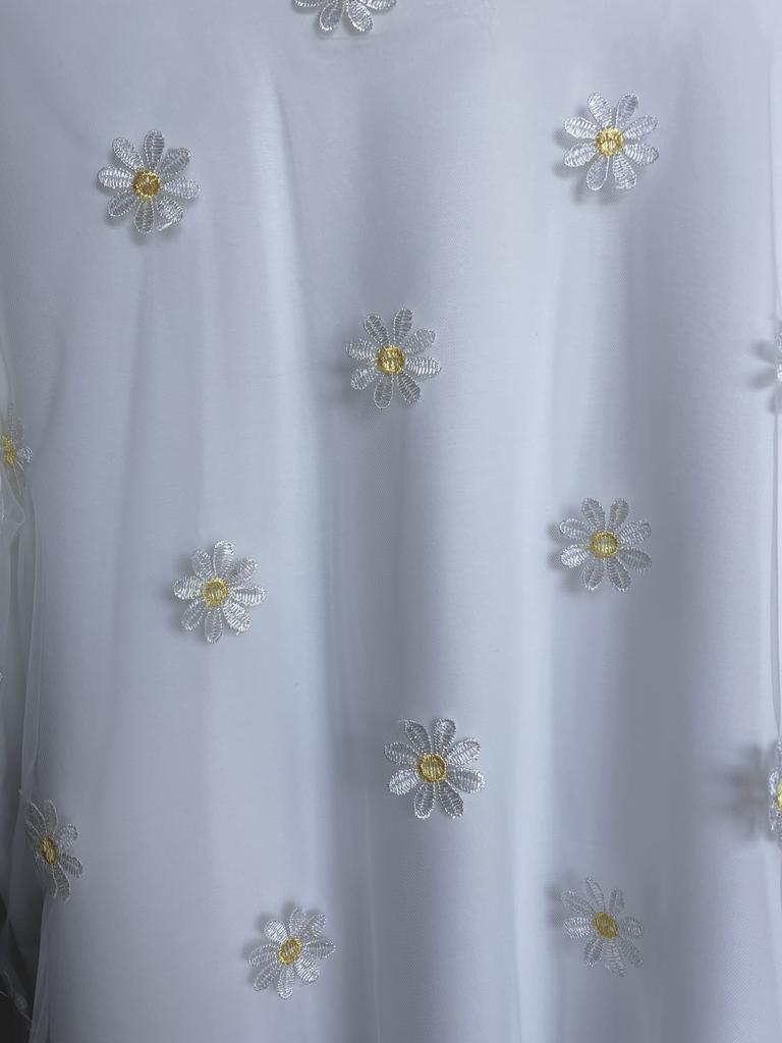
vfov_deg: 69.4
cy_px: 522
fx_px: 753
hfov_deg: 54.9
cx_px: 391
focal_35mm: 25
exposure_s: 1/100
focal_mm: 5.1
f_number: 1.6
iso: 50
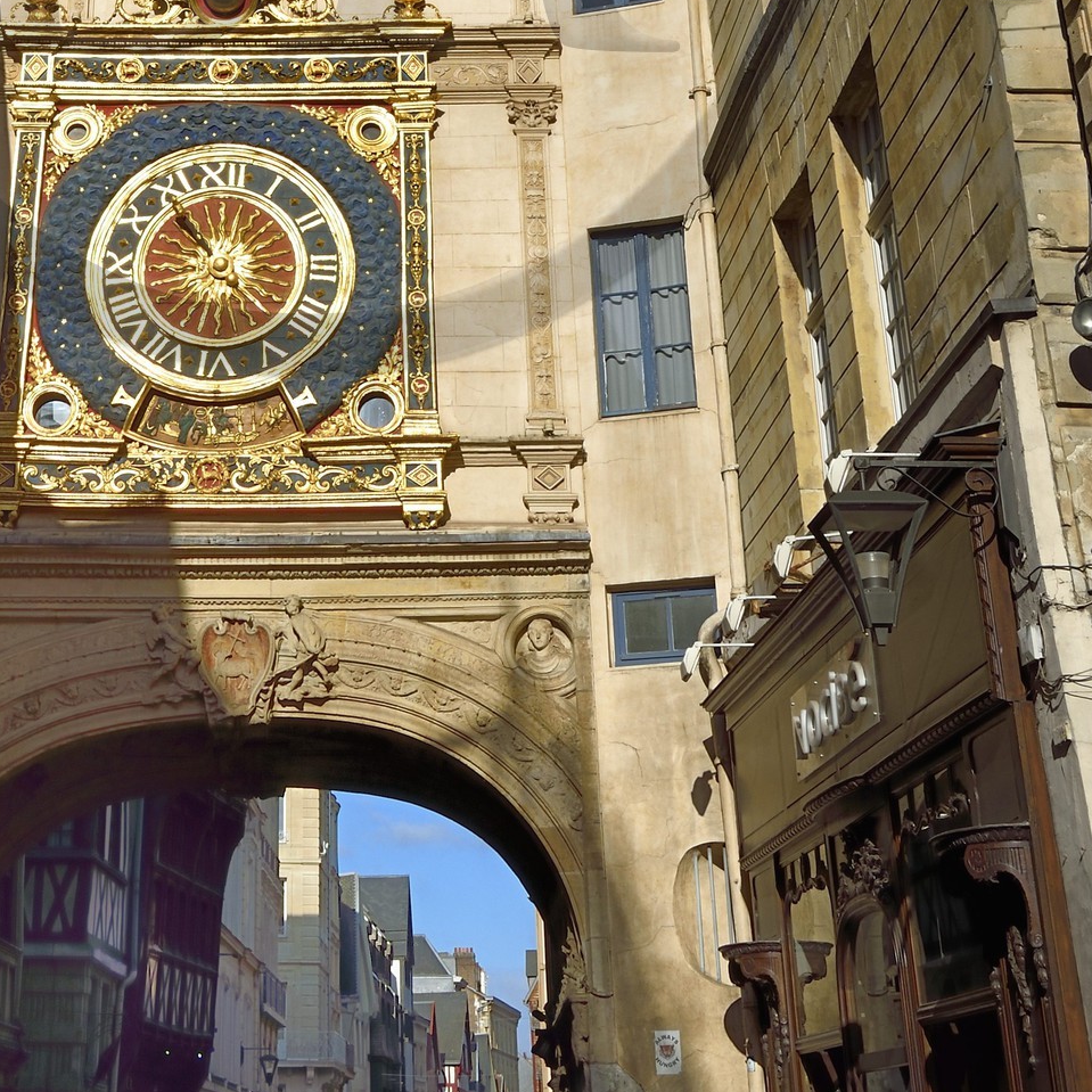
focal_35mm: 66
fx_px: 2356
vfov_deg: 24.1
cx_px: 309
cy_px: -157
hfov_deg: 25.9
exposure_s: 1/200
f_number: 20
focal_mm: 31
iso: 200
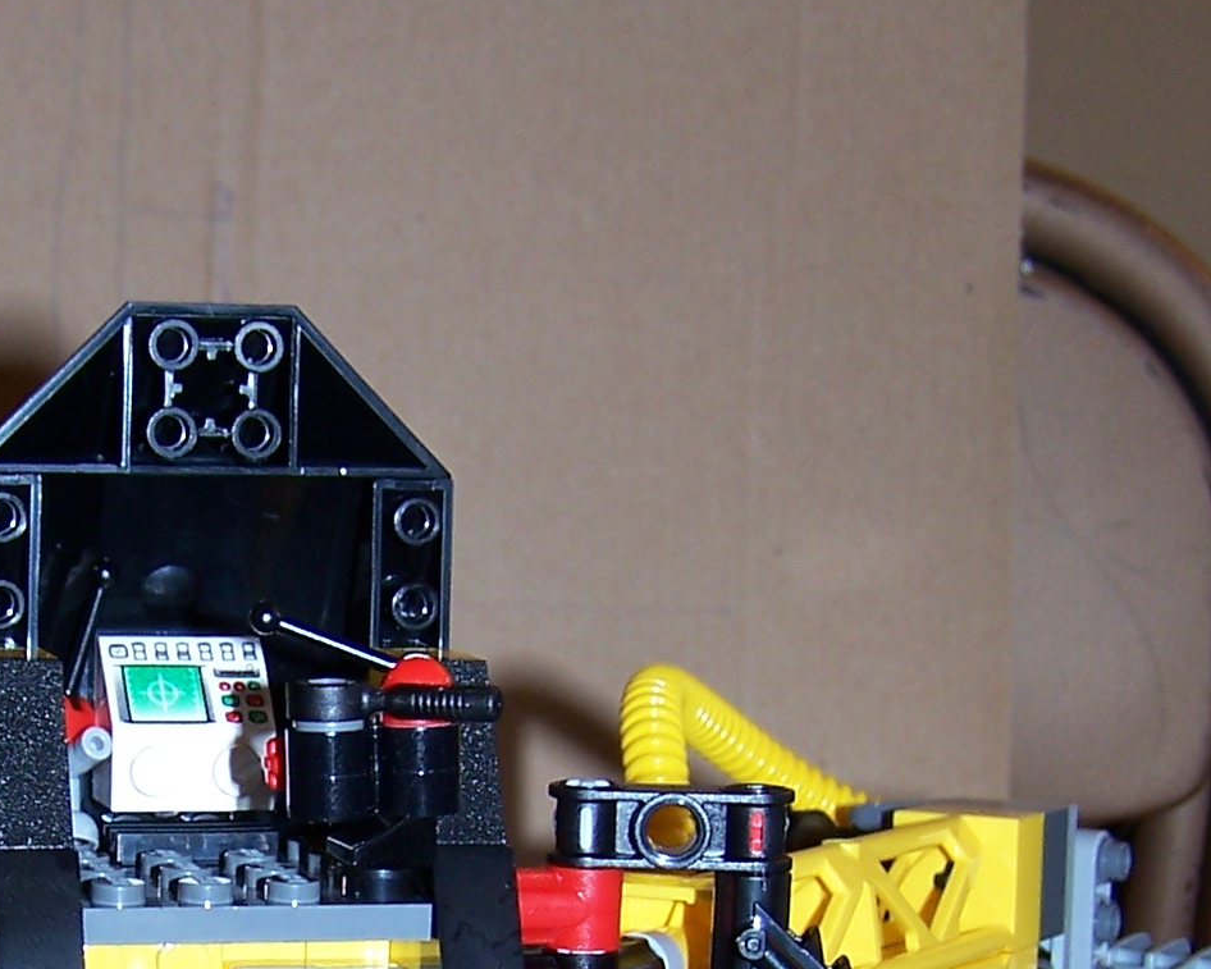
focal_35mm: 101
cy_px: 1041
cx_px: 237
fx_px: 3620
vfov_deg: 14.9
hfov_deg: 18.8
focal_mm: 6.3
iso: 80
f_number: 2.8
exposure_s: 1/60
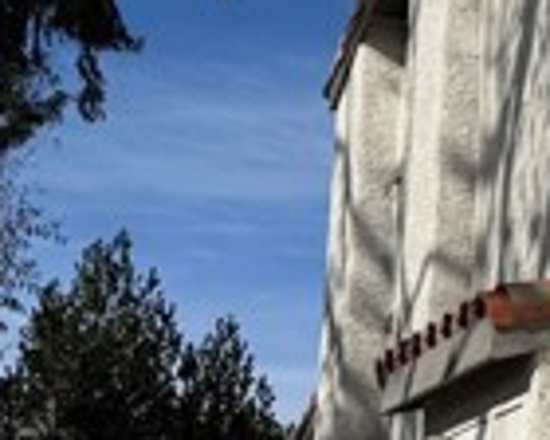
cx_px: 1108
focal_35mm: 107
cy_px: 393
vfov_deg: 14.3
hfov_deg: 14.7
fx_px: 1742
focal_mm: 6.76
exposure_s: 1/8130
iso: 80
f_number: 1.78
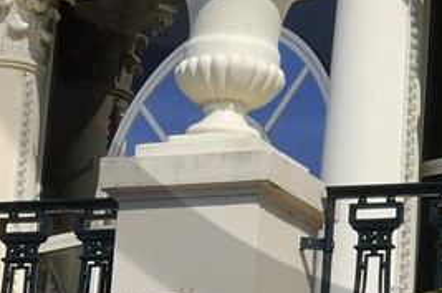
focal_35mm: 300
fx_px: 3677
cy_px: -288
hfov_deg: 6.8
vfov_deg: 4.5
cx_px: 543
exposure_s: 1/250
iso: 200
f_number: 14
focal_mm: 50
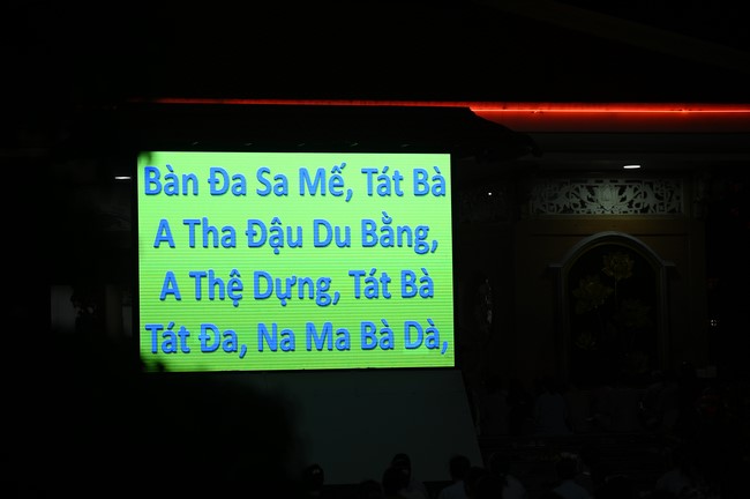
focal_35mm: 120
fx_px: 2497
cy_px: 250
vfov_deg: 11.4
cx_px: 375
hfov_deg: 17.1
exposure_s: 1/250
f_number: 4
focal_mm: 120
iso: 640
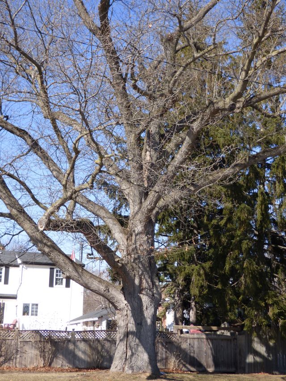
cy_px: 190
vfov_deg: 36.2
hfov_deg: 27.5
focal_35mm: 53
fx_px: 584
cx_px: 143
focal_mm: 9.1
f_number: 3.9
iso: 100
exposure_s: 1/500
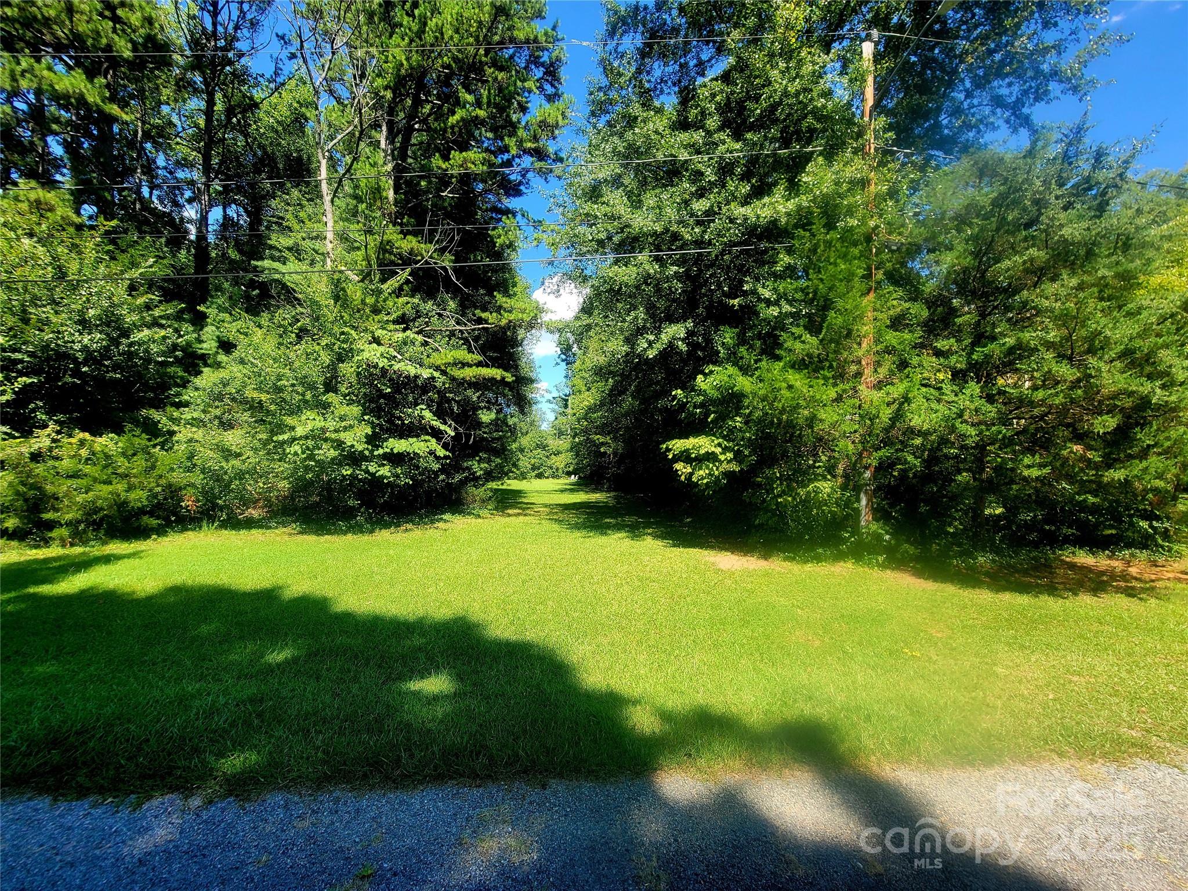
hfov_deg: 106.2
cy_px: 446
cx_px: 594
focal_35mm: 13
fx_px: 446
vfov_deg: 89.9
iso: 64
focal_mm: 2.2
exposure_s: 1/526
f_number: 2.2
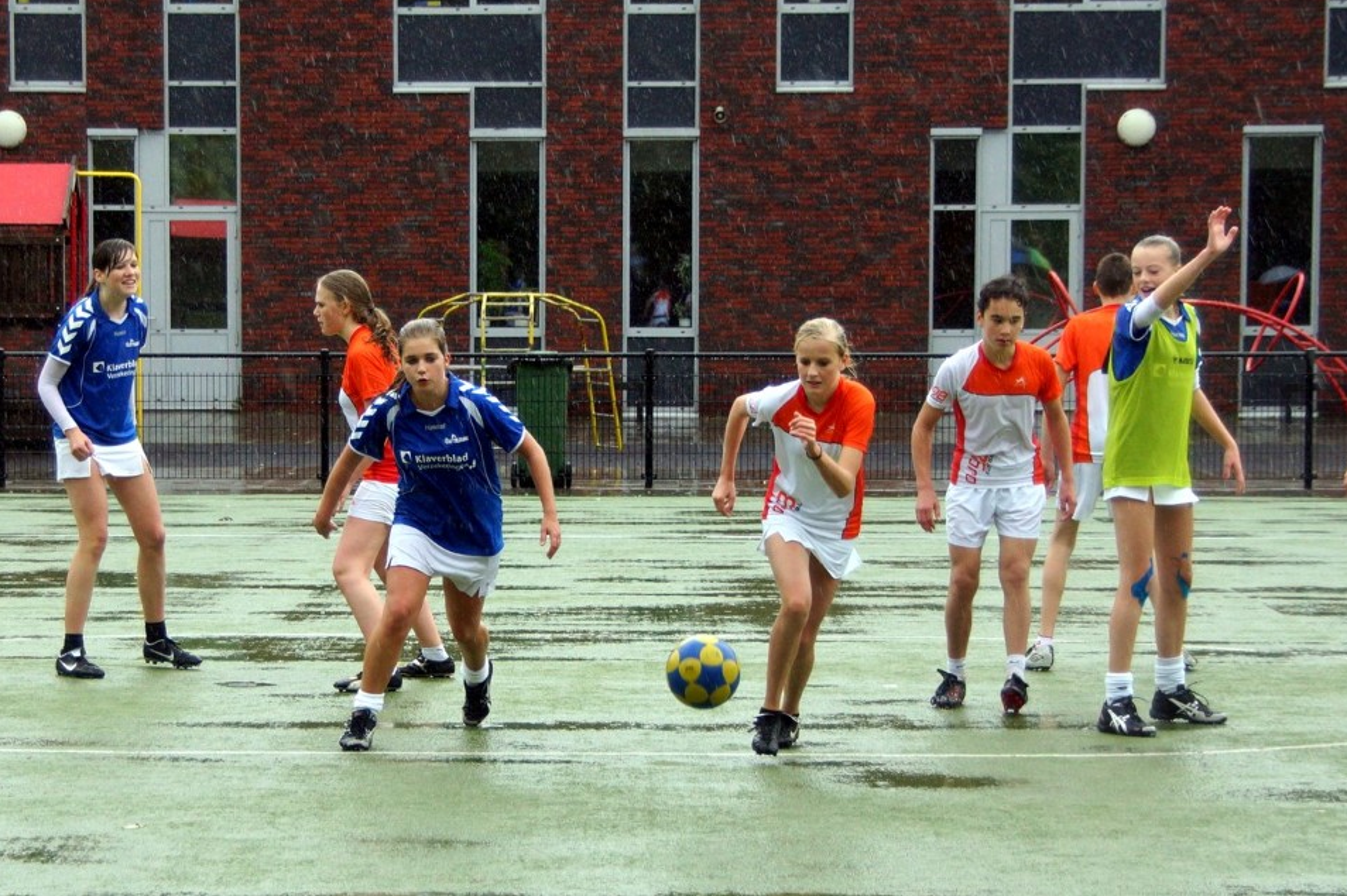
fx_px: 3052
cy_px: 399
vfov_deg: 16.7
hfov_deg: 24.9
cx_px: 766
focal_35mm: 82
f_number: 4.5
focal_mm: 45
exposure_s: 1/320
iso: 320
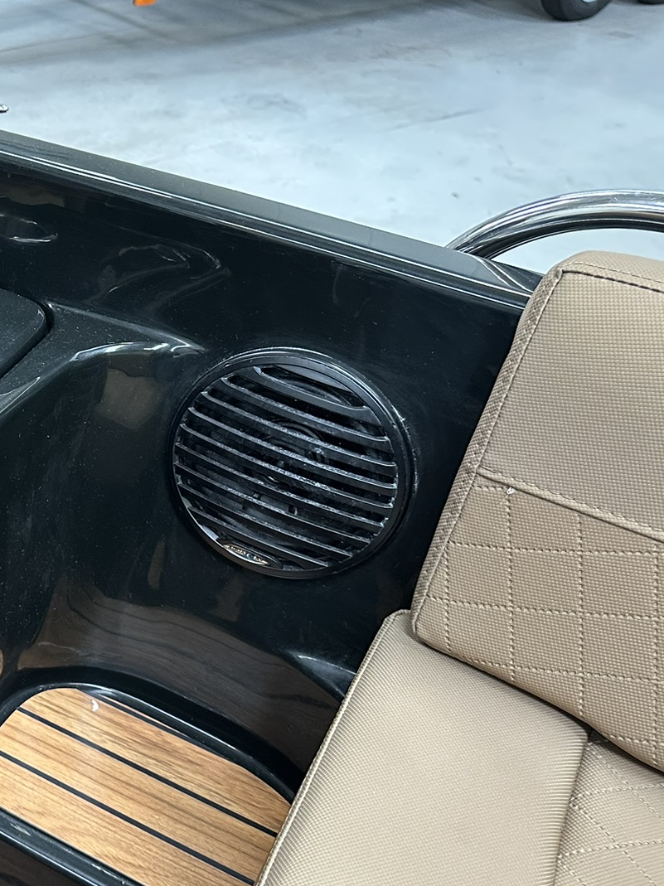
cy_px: 482
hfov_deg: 27.0
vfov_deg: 41.2
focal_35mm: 46
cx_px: -174
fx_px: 1177
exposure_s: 1/60
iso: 320
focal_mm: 6.86
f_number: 1.78
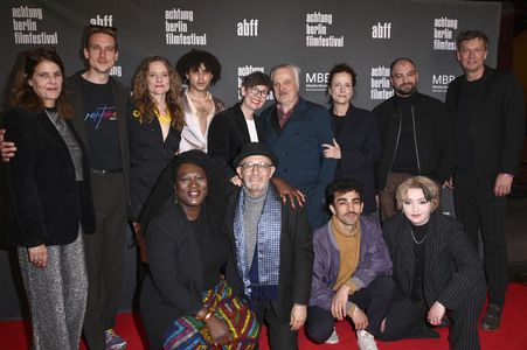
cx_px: 264
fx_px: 410
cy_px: 175
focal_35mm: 28
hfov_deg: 65.5
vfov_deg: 46.3
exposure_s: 1/250
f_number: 6.3
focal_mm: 28
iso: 1250
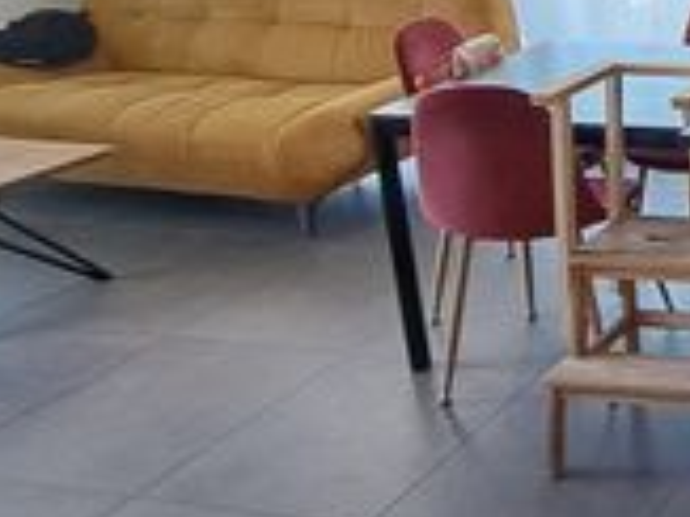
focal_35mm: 48
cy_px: 30
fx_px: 956
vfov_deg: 28.8
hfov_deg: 26.0
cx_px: 1092
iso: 64
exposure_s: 1/50
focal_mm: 1.74
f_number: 2.2
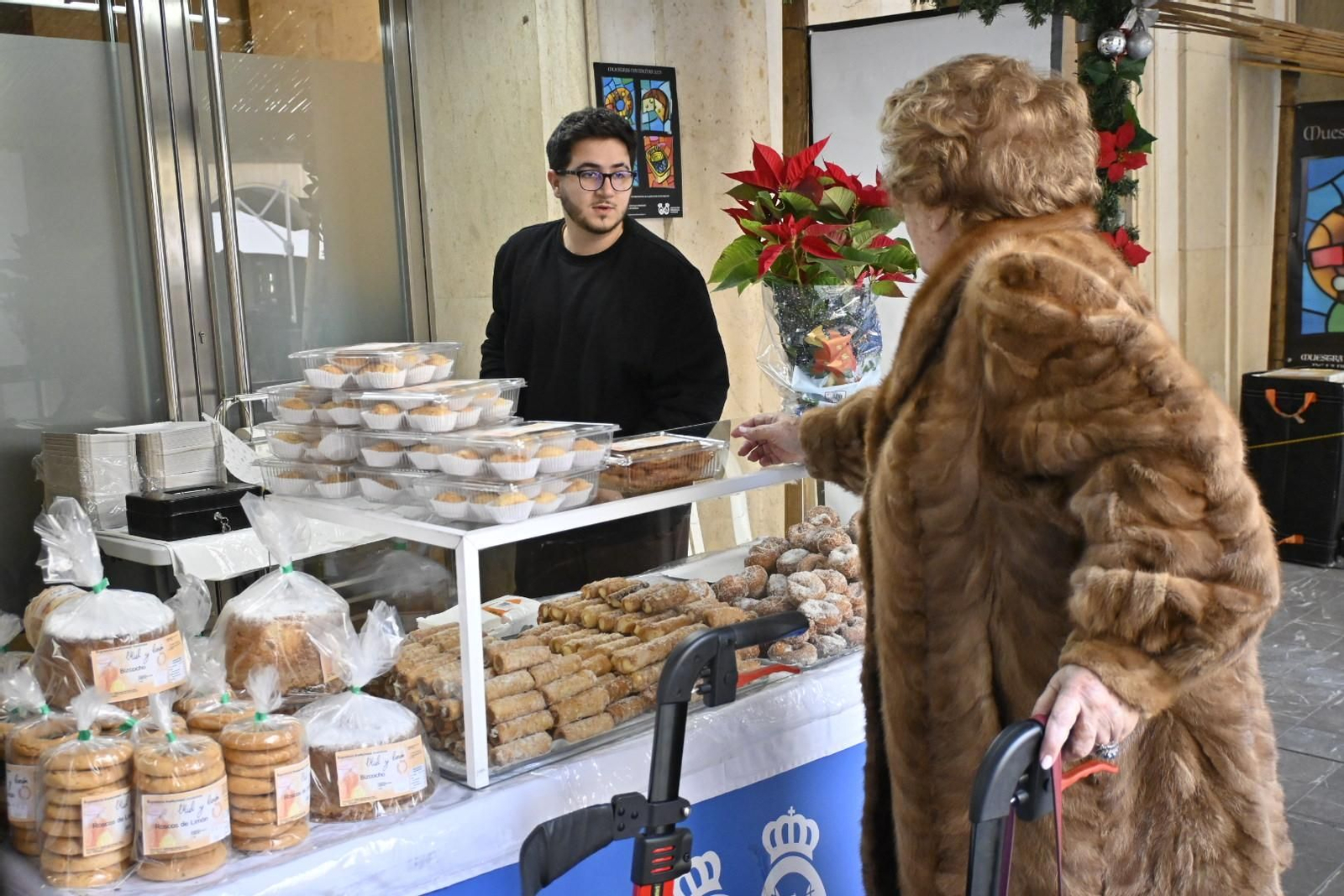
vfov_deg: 36.2
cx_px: 672
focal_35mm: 37
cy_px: 448
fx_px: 1372
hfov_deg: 52.2
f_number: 4.2
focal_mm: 24.5
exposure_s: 1/200
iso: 2000
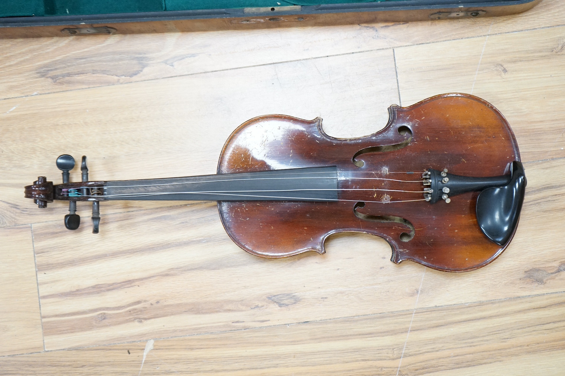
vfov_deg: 22.2
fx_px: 957
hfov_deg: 32.9
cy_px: 188
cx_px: 282
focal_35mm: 61
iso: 3200
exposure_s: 1/80
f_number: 5.6
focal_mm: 61
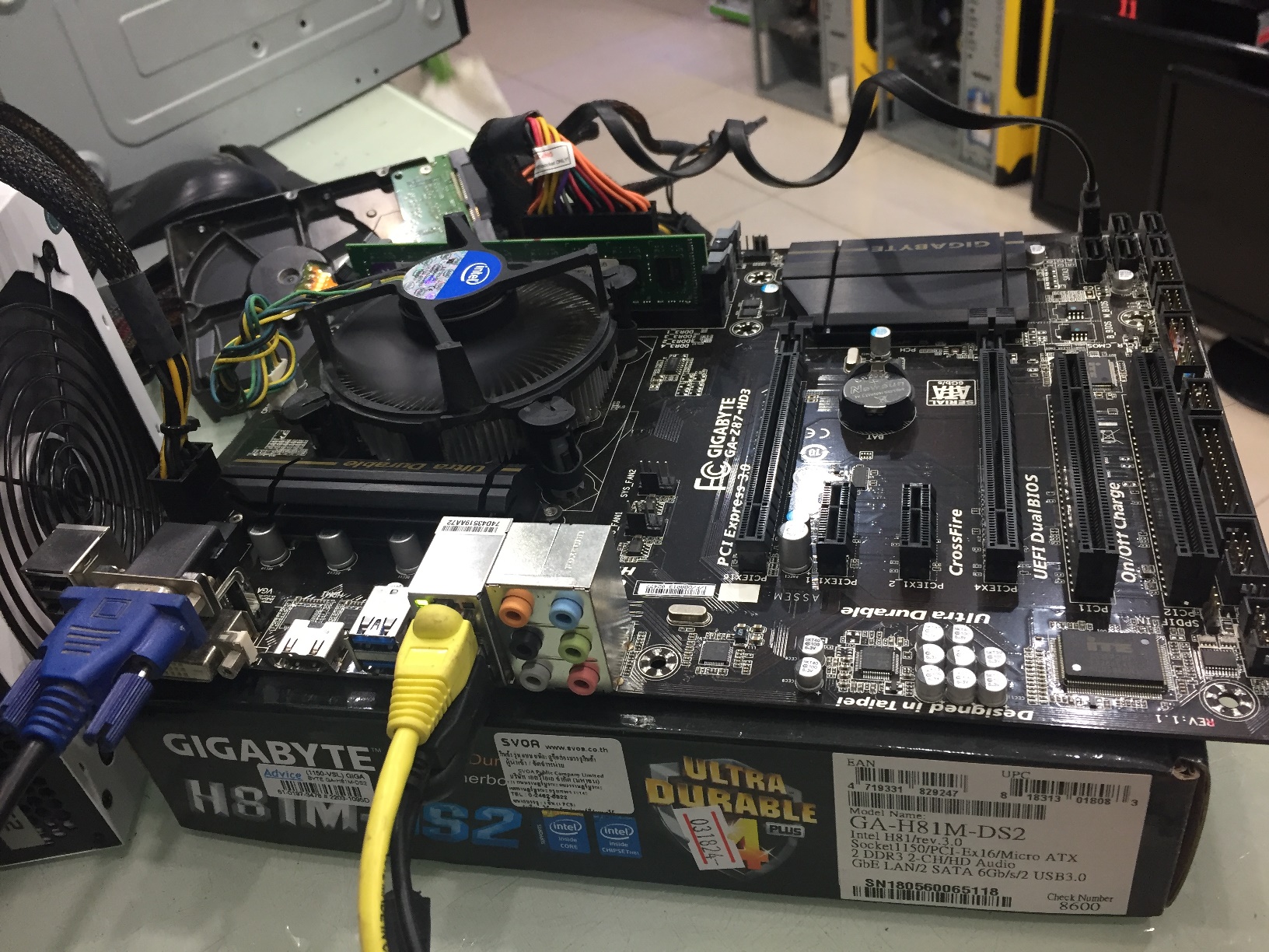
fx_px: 1063
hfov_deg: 61.7
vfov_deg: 48.2
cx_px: 634
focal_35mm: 29
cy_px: 476
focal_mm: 4.15
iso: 125
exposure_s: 1/33
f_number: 2.2
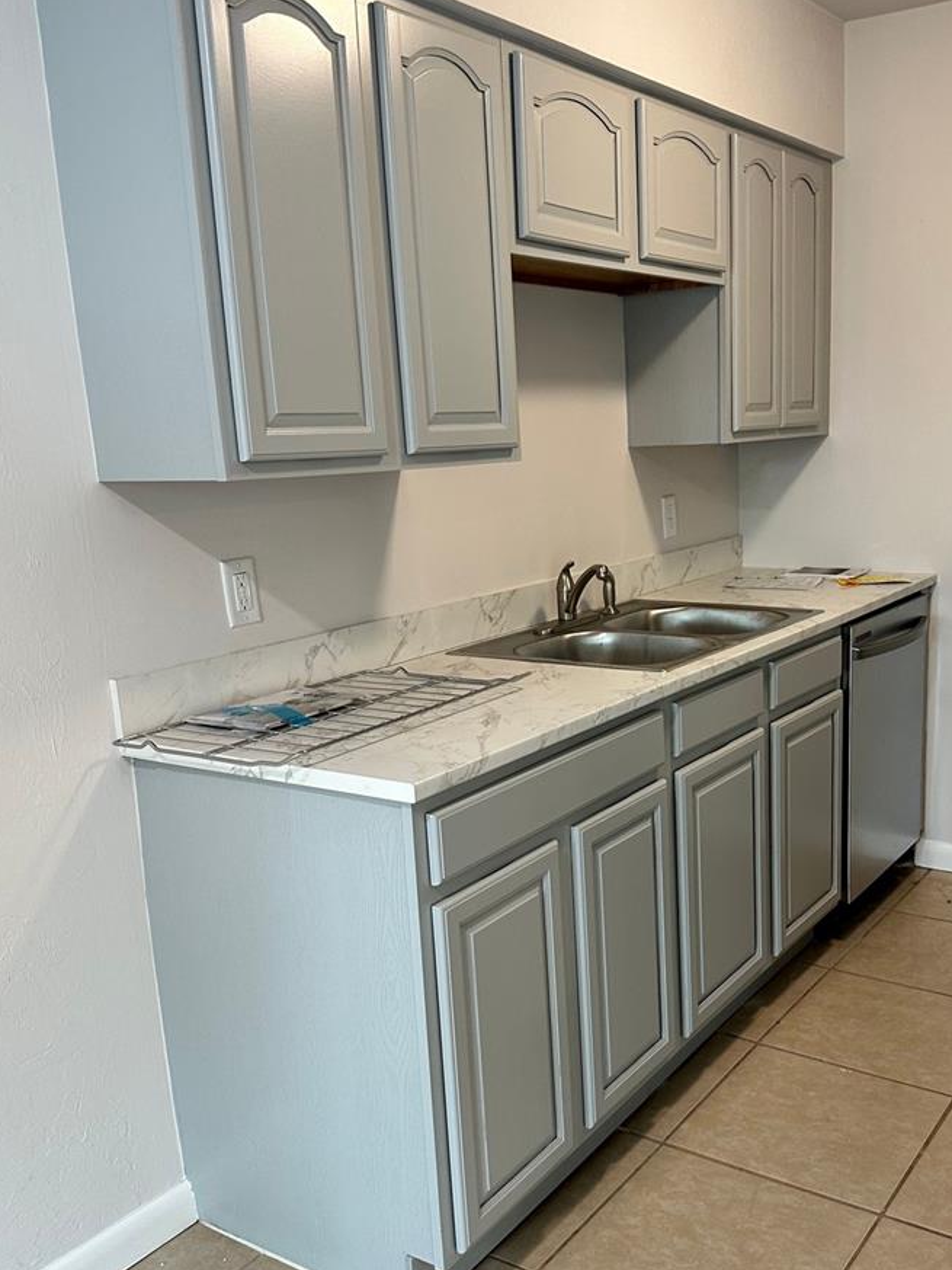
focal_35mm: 33
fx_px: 1210
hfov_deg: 42.7
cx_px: 574
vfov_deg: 55.2
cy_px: 704
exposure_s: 1/60
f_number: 1.78
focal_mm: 6.86
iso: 160
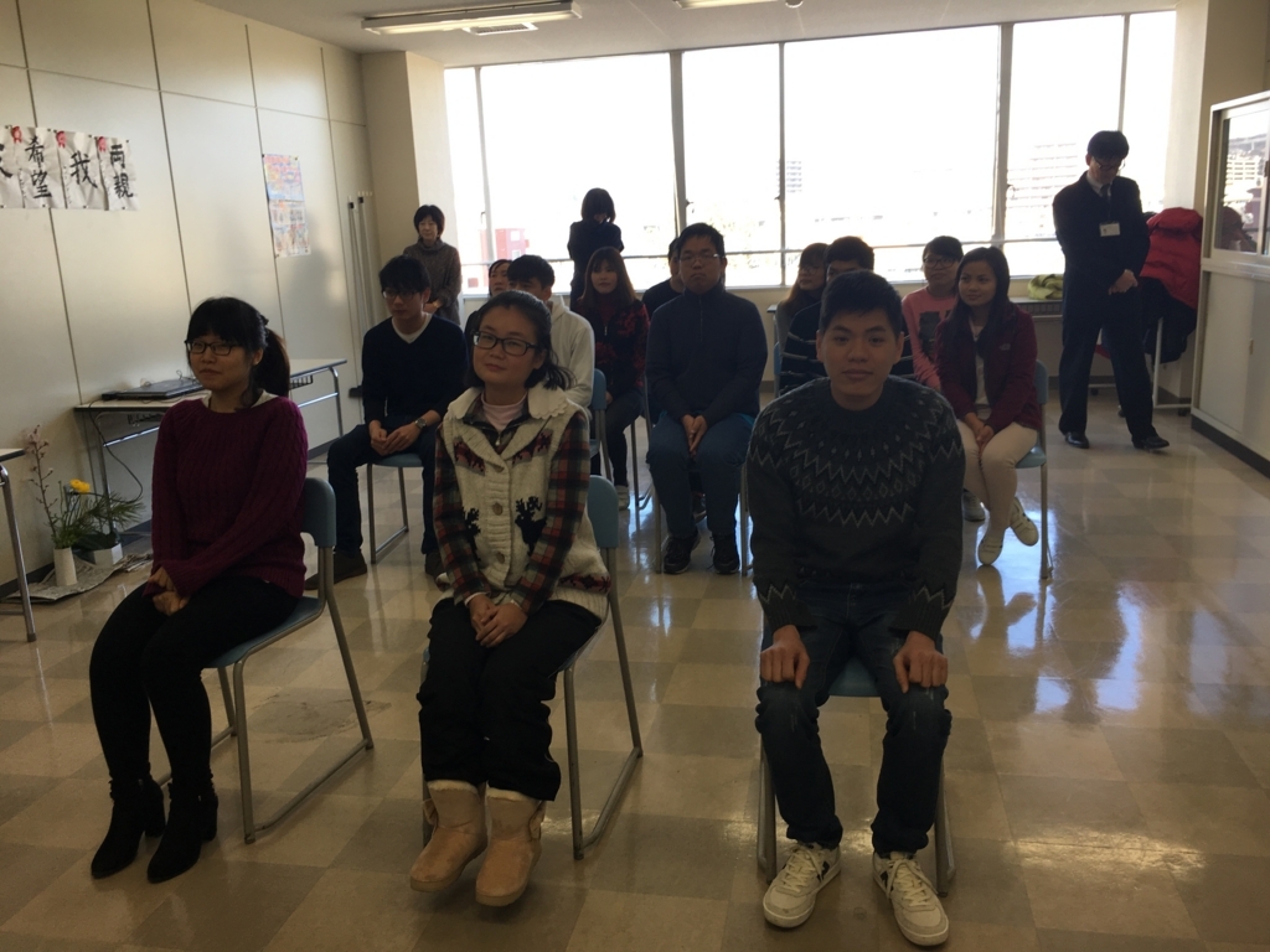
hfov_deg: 61.7
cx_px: 635
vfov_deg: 48.2
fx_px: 1064
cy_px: 476
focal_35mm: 29
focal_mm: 4.15
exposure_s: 1/100
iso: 25
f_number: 2.2
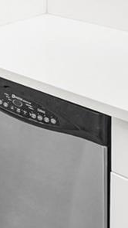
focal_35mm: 91
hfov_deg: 12.8
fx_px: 549
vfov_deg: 20.2
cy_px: -114
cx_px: -44
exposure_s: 1/100
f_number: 4
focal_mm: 16
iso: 1600
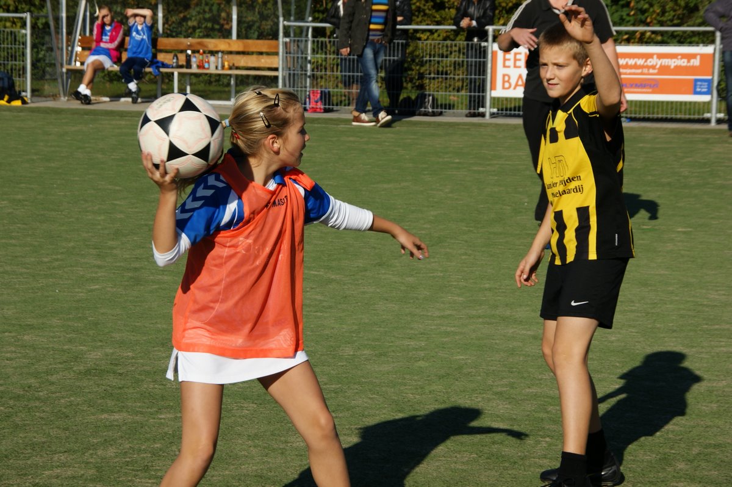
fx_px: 2133
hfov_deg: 19.5
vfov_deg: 13.0
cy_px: 244
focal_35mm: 105
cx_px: 366
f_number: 9
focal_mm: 70
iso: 100
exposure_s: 1/320
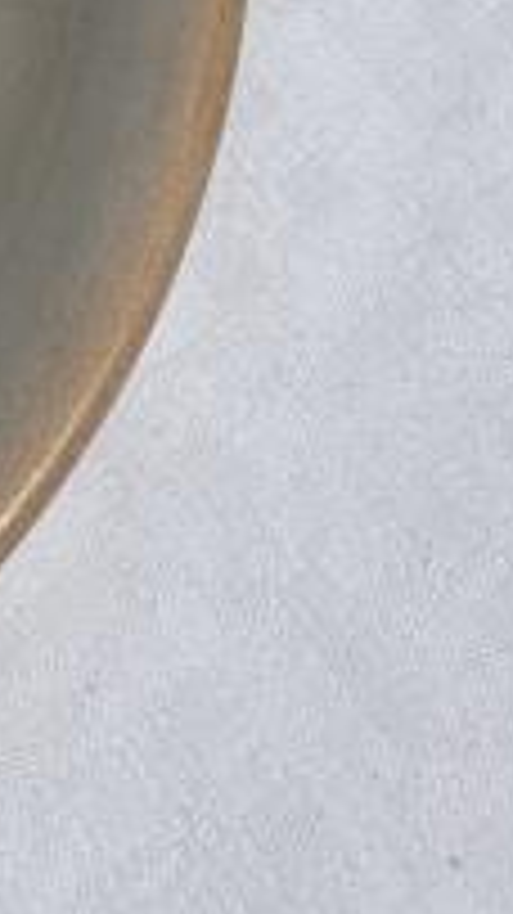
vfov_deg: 12.6
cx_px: -1152
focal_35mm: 143
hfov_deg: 7.3
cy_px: -1094
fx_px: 3462
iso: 50
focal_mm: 4.3
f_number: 2.4
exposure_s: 1/4149
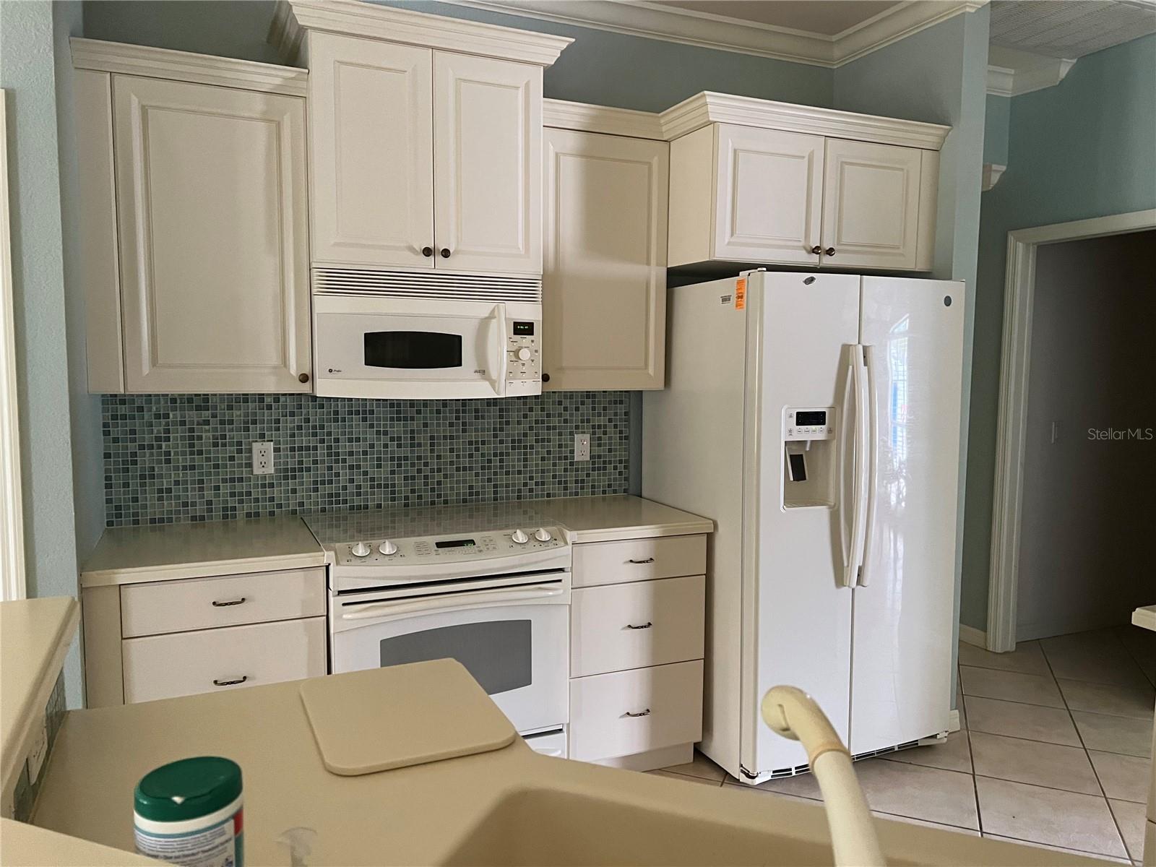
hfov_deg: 67.3
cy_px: 434
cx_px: 578
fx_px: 868
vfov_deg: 53.1
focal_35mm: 26
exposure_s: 1/60
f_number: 1.5
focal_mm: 5.7
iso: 500
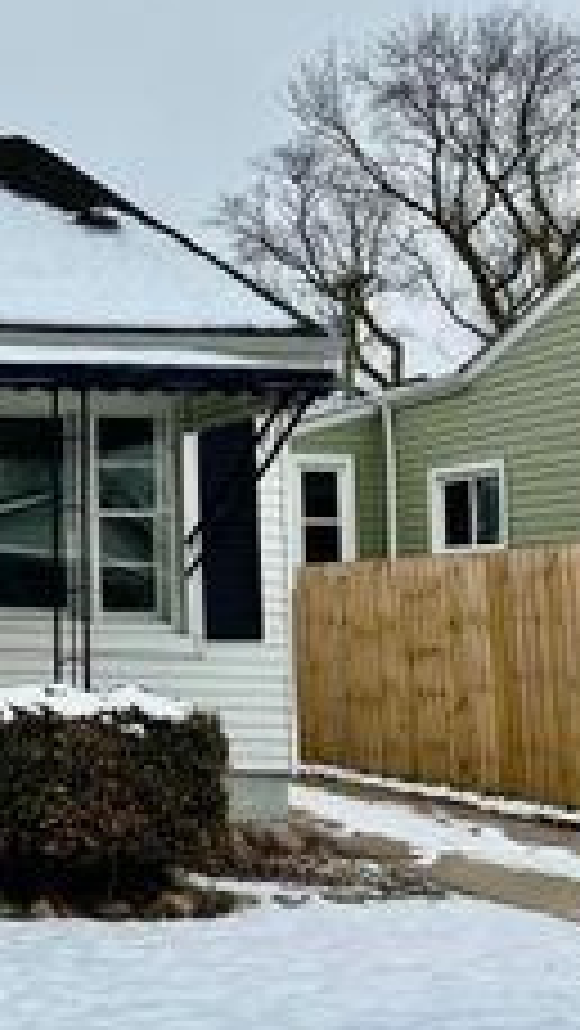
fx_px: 1557
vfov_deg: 36.5
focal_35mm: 57
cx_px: -387
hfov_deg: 17.9
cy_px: 425
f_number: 1.78
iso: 80
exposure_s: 1/2591
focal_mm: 6.86
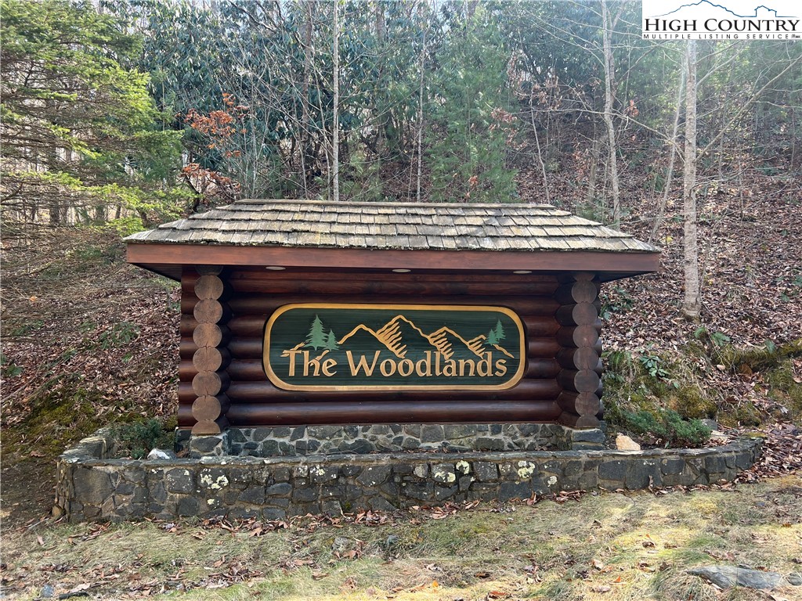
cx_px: 401
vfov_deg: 53.1
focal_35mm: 26
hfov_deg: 67.3
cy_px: 300
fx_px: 602
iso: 32
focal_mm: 5.7
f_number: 1.5
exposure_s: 1/124
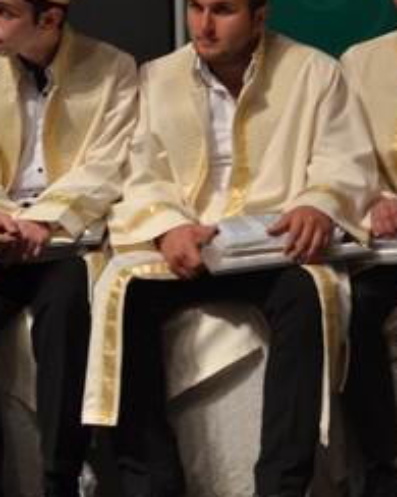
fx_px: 2043
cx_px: 426
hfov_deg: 11.0
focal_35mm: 139
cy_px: 117
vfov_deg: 13.8
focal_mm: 36
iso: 400
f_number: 5
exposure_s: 1/30
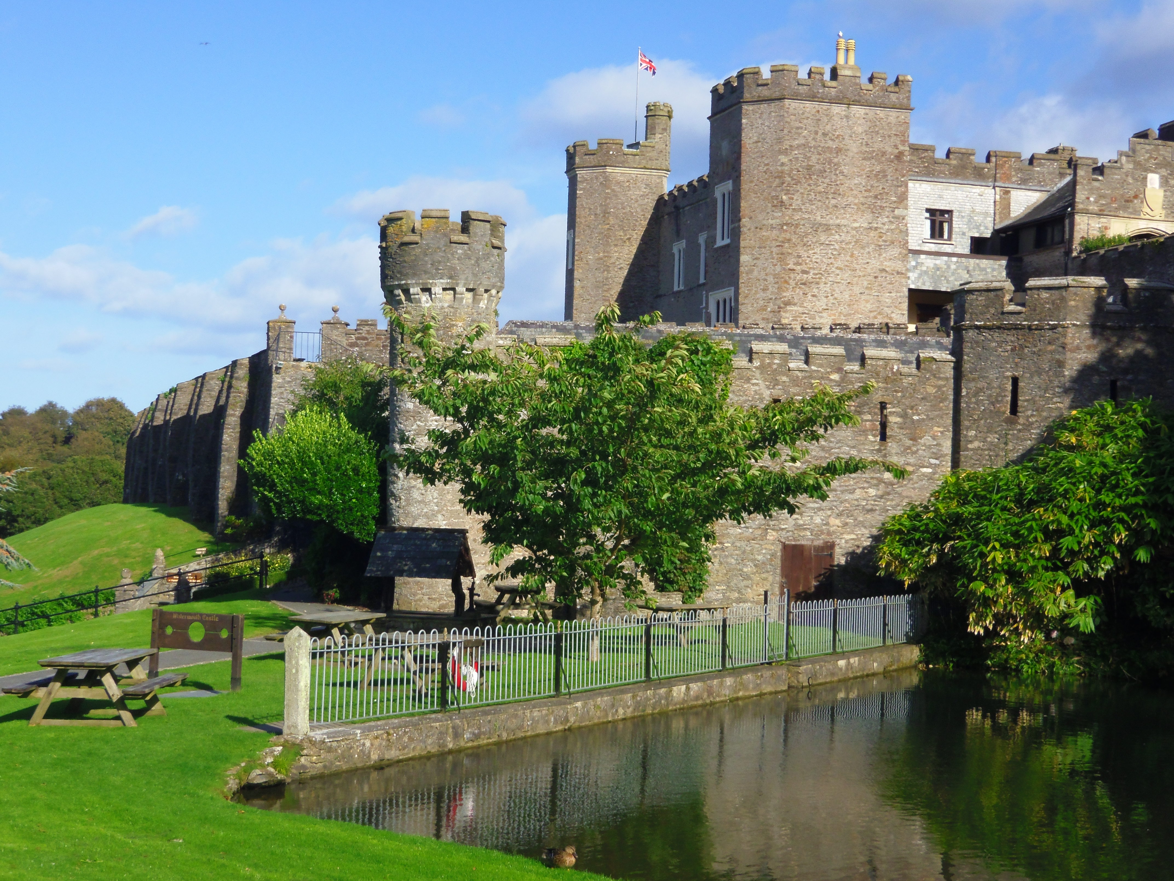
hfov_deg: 33.8
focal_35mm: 57
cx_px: 587
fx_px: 1933
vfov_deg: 25.7
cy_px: 440
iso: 100
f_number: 13.2
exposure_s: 1/60
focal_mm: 10.5
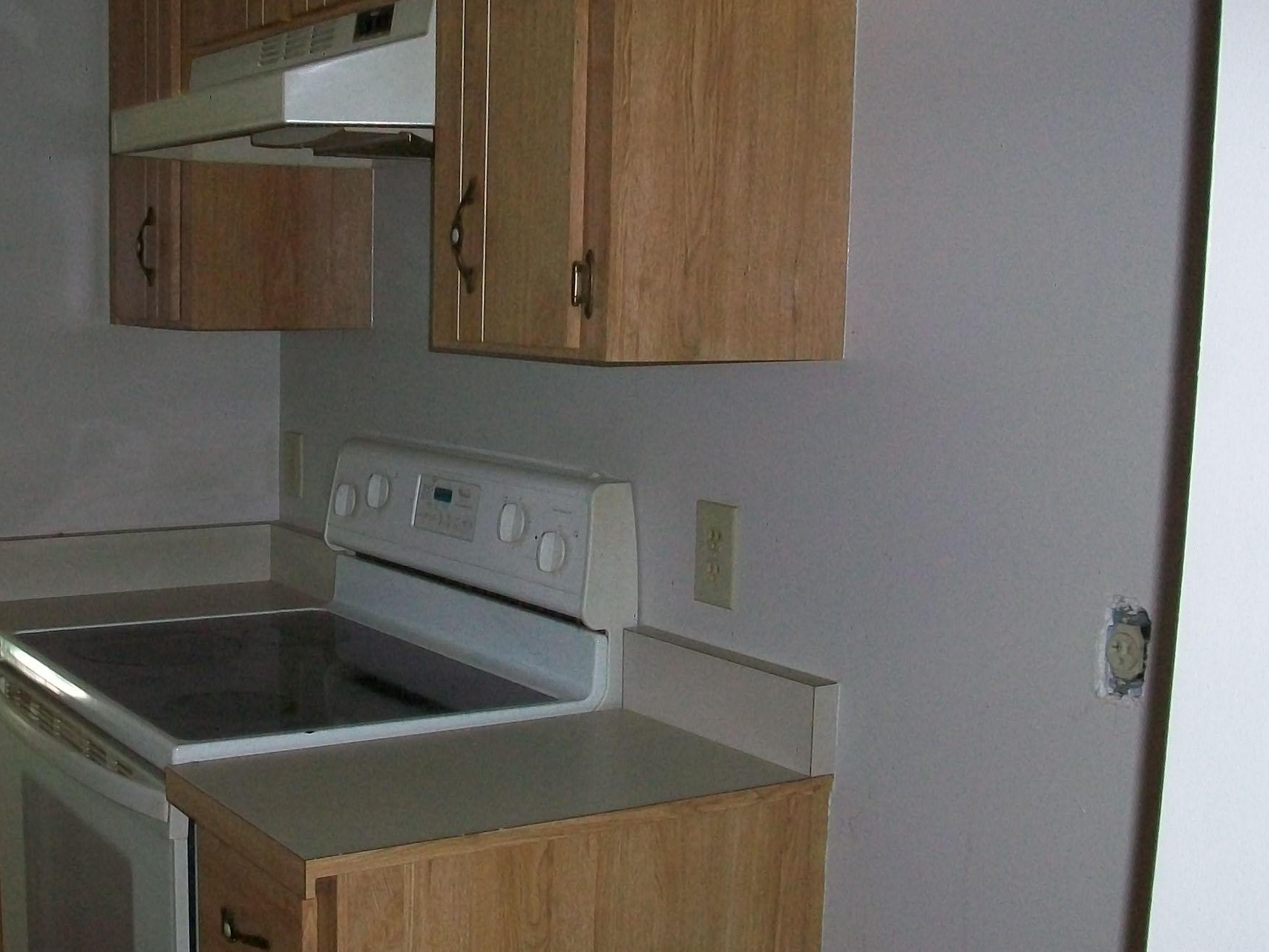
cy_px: 539
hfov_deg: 40.0
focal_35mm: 47
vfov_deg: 30.8
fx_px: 1723
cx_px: 427
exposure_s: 1/60
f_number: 2.8
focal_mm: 5.7
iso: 160
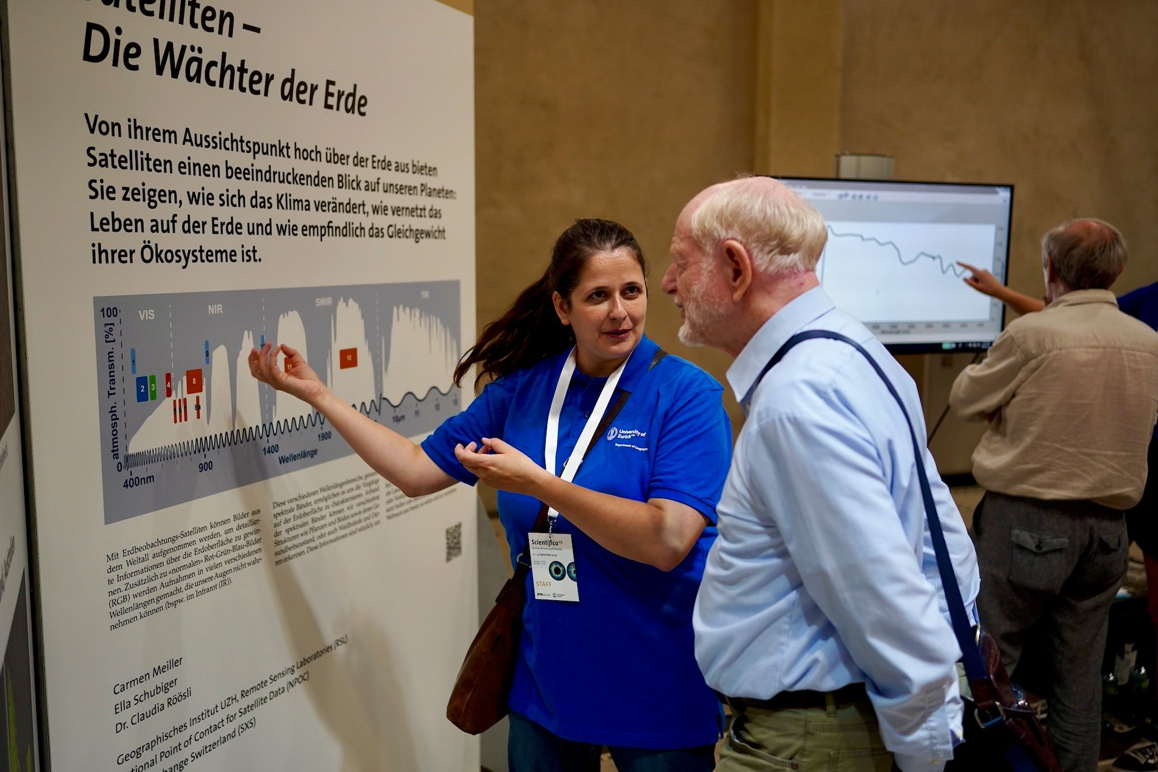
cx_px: 579
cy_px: 386
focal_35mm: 35
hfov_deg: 54.4
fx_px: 1126
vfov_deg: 37.9
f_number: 2
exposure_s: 1/250
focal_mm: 35
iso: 400
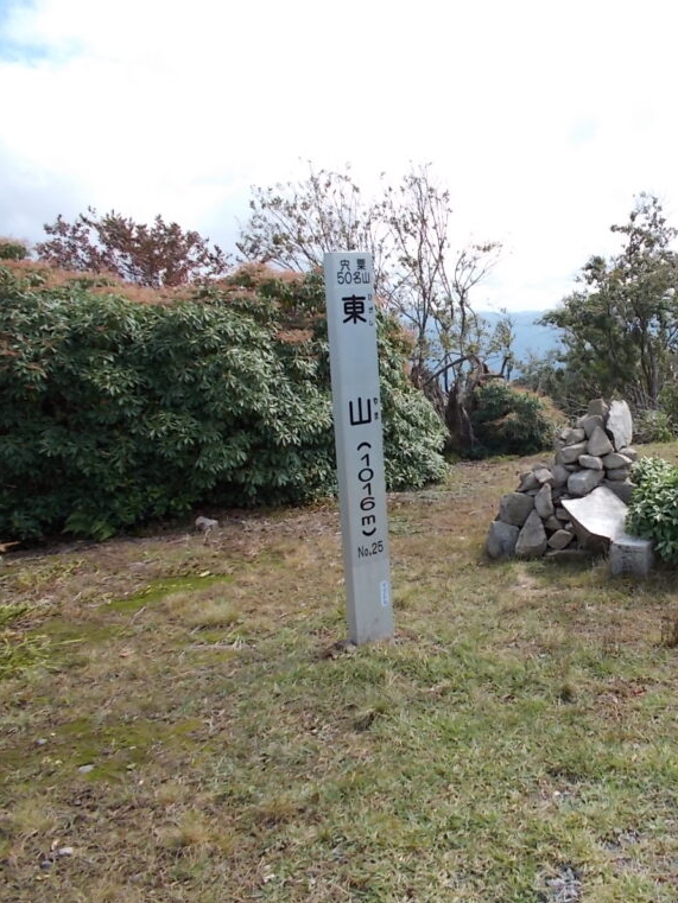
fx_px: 914
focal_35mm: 35
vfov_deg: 52.6
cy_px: 450
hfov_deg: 39.4
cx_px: 527
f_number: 3.2
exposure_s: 1/500
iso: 80
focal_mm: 4.6
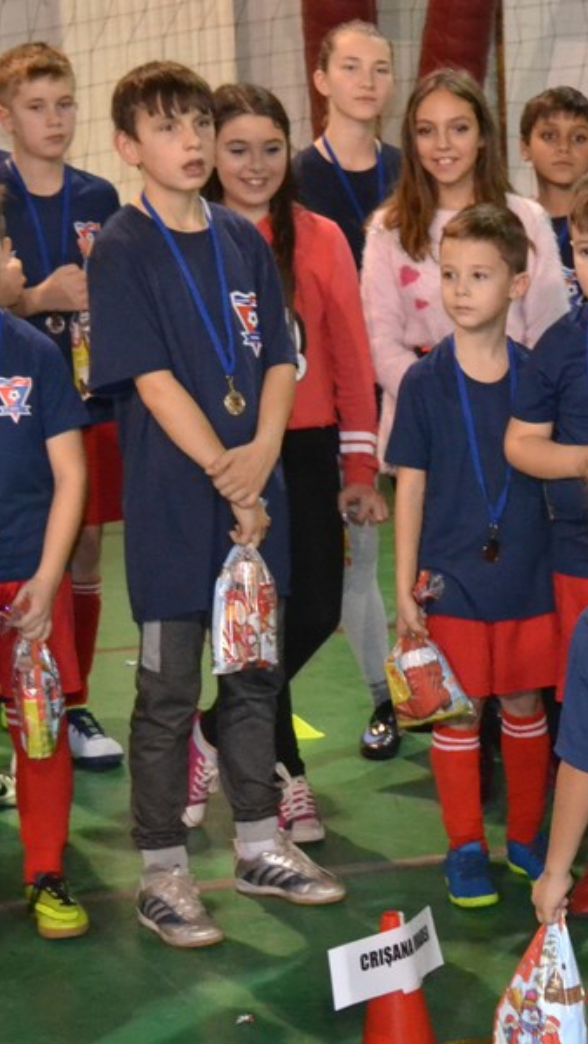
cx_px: 745
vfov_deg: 22.0
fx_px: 2689
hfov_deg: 12.1
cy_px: 589
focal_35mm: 97
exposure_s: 1/60
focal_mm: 29
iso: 3200
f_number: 4.5
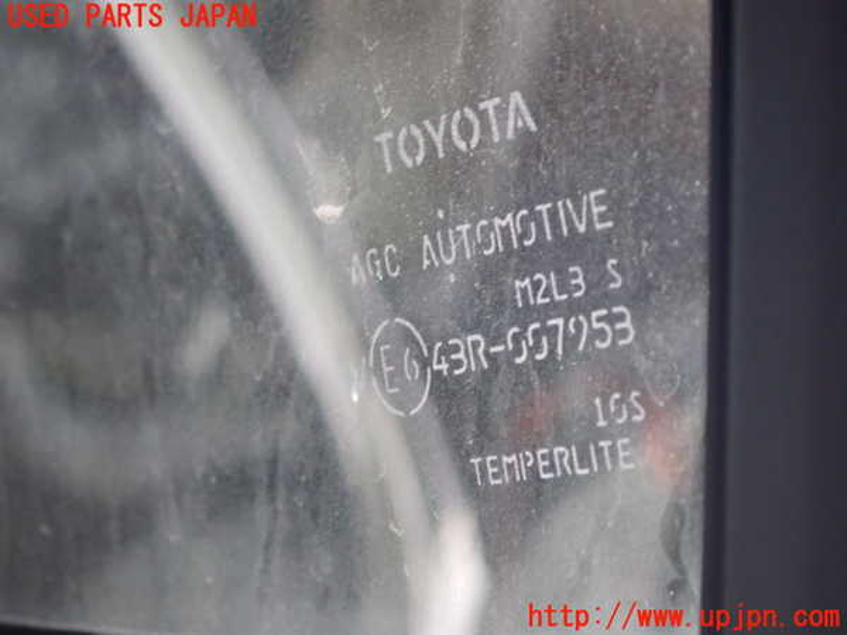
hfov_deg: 19.6
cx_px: 424
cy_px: 318
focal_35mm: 100
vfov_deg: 14.8
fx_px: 2447
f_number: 4.9
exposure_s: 1/30
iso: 800
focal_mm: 18
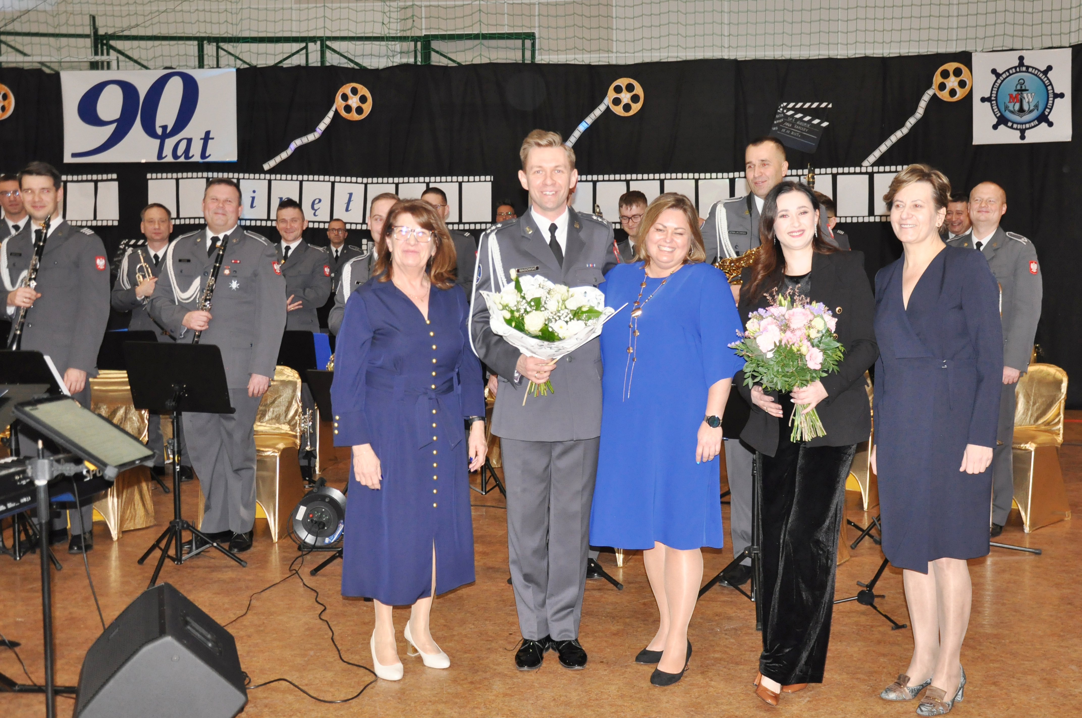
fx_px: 991
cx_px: 541
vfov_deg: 39.9
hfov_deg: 57.3
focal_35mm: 33
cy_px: 359
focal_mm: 22
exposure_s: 1/60
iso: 800
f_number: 3.8
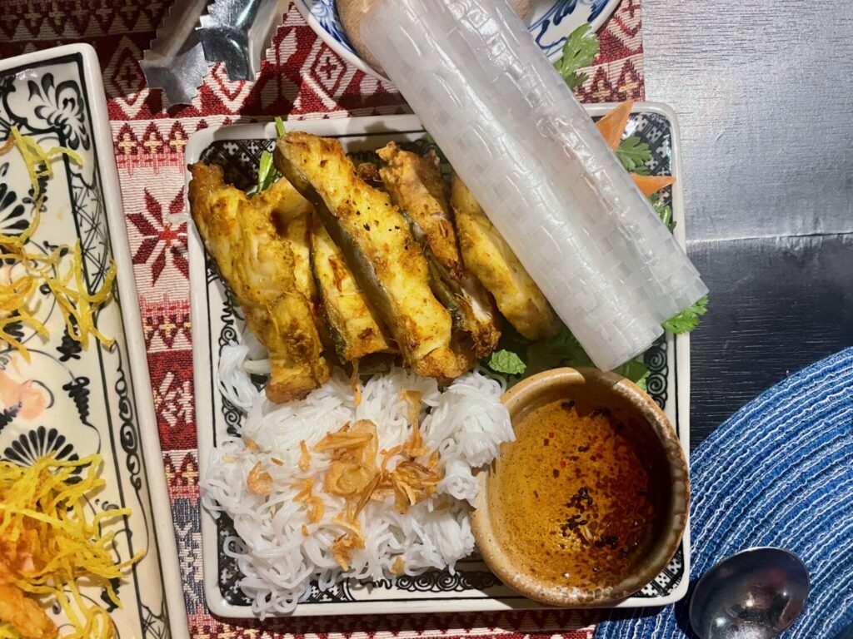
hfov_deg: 67.3
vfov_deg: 53.1
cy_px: 320
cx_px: 426
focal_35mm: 26
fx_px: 641
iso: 320
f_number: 1.6
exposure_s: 1/50
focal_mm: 4.2
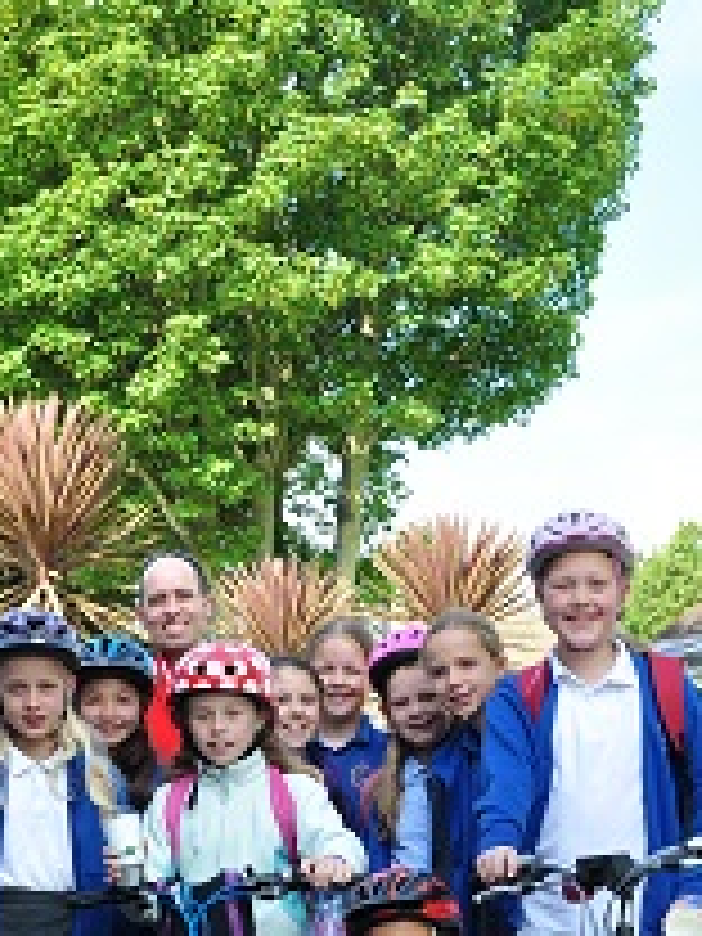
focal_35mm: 76
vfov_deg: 25.1
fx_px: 2055
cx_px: 184
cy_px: 776
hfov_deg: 19.3
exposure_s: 1/125
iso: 200
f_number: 9
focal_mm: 20
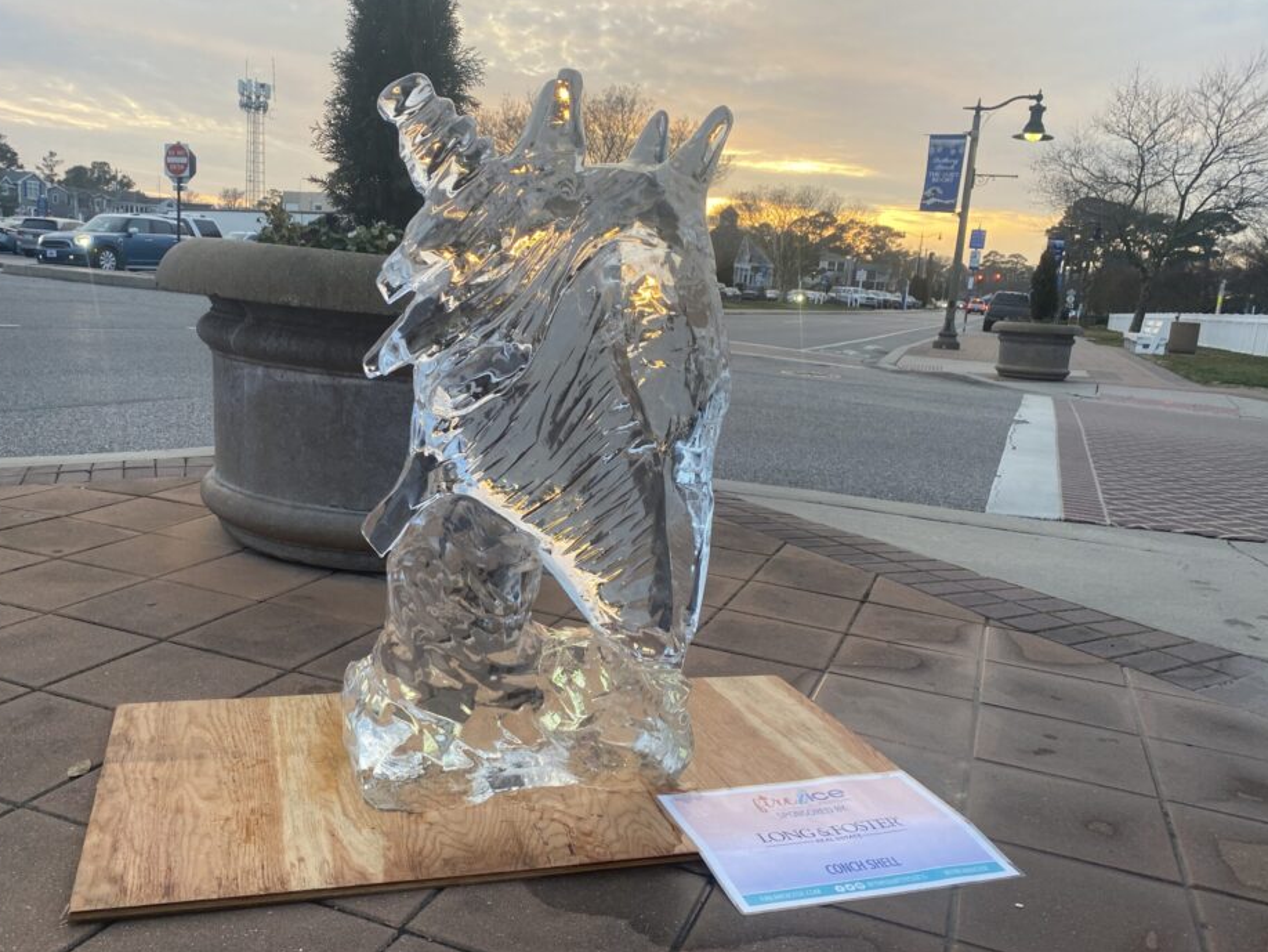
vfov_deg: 48.2
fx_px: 1063
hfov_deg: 61.5
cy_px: 492
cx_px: 576
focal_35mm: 29
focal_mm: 4.25
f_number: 1.8
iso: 40
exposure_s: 1/122
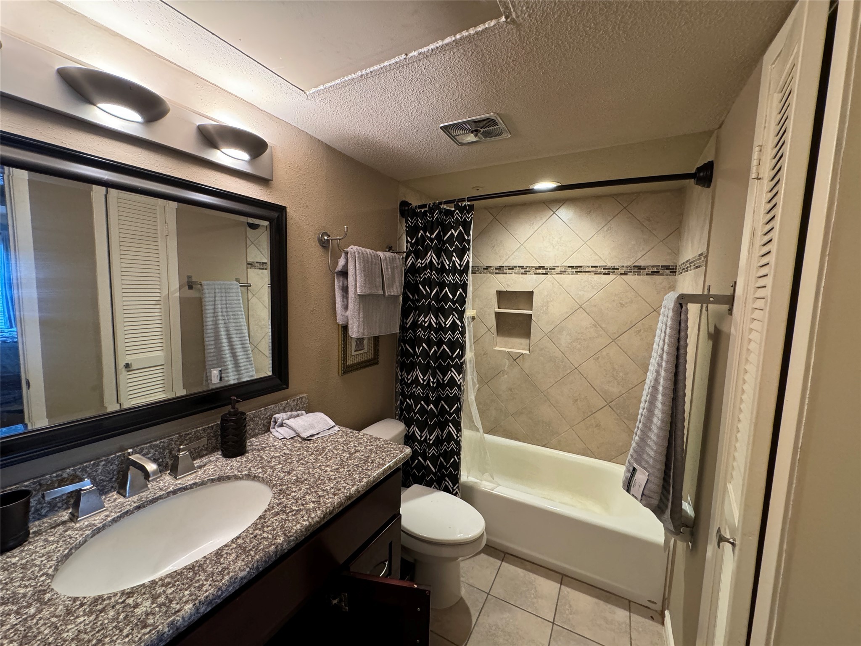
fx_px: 348
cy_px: 323
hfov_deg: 102.1
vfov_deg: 85.7
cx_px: 430
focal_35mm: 14
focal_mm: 2.22
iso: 320
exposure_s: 1/60
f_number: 2.2
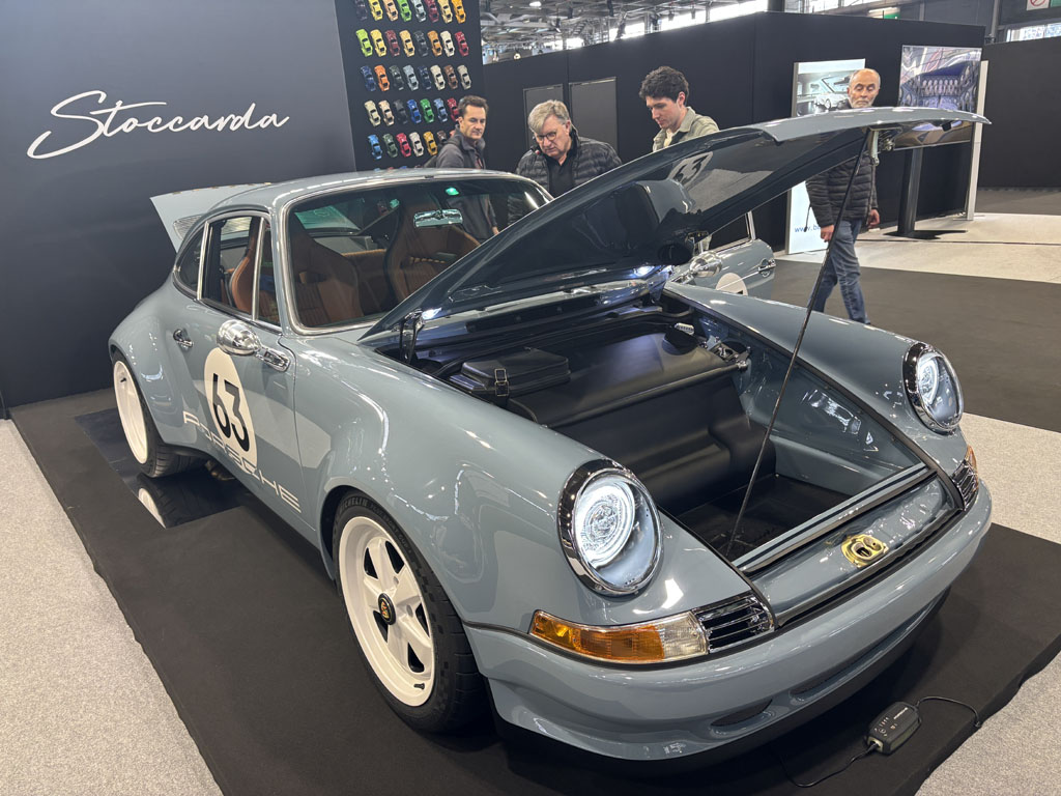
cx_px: 530
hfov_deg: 67.3
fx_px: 797
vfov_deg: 53.1
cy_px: 398
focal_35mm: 26
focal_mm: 5.96
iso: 100
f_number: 1.6
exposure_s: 1/50
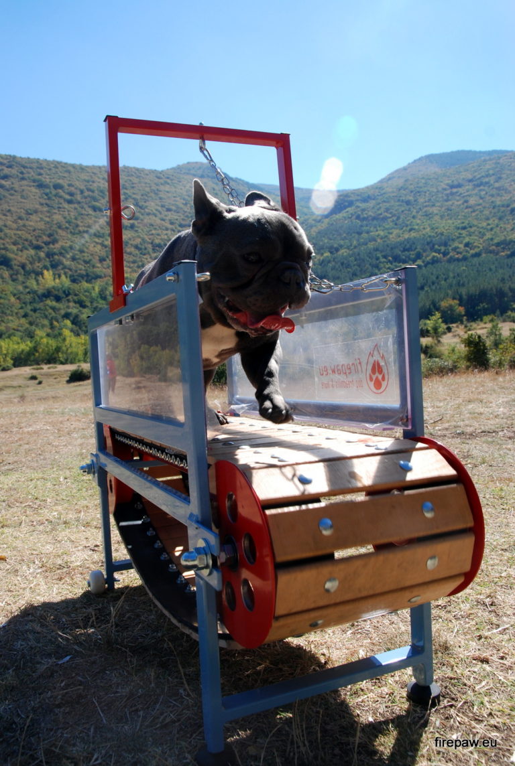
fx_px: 609
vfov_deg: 64.4
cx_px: 258
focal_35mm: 28
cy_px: 383
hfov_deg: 45.9
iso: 250
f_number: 9
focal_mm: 19
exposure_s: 1/320
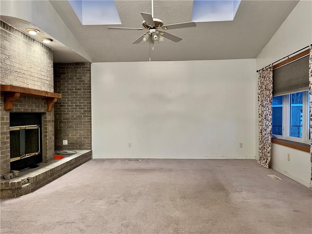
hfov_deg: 67.3
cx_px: 156
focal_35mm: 26
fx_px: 234
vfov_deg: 53.1
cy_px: 117
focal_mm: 5.1
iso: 320
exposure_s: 1/60
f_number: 1.6
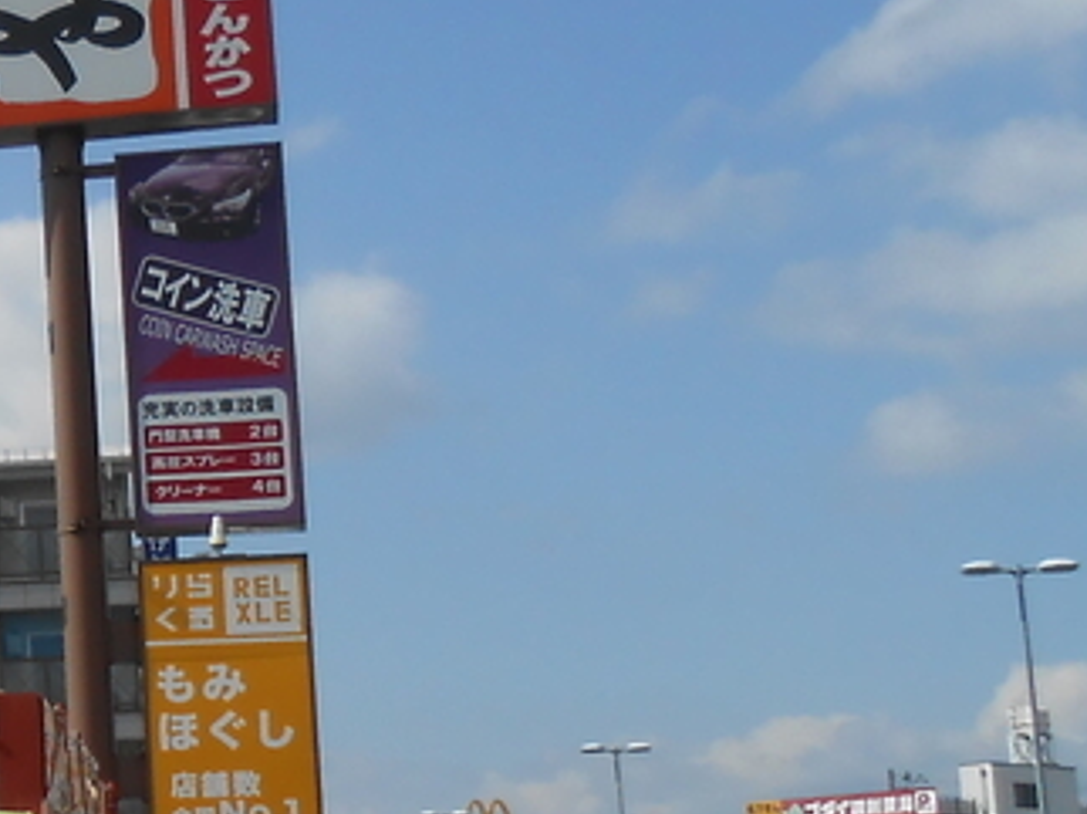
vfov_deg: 15.2
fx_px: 3044
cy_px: 507
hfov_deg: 16.9
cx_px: -854
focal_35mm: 97
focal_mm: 4.6
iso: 80
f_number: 3.5
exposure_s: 1/1500
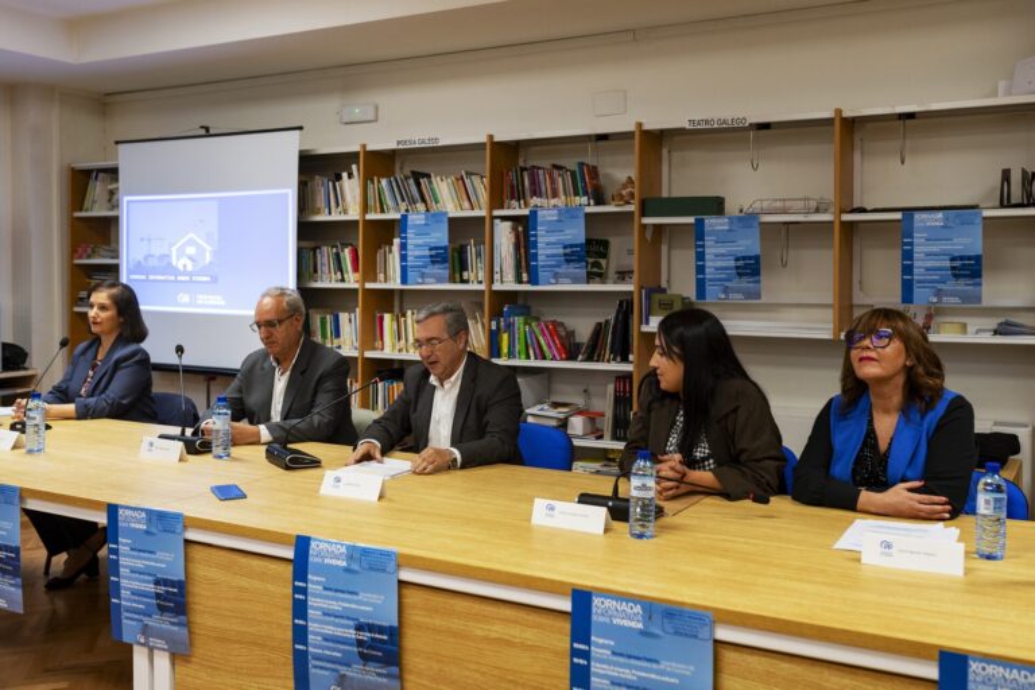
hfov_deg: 54.4
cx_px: 518
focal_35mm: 35
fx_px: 1006
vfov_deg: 37.9
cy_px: 345
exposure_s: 1/160
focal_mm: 35
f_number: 4
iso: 1600
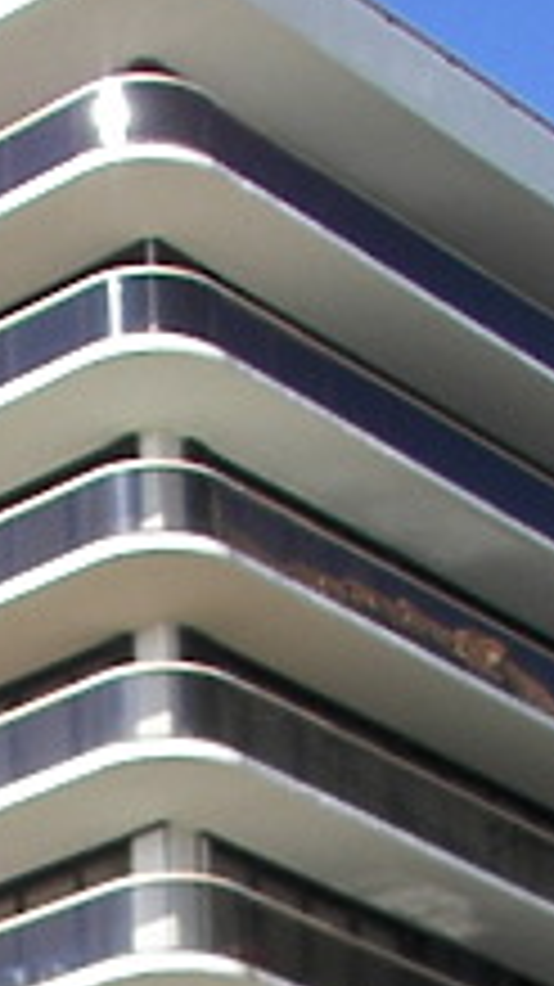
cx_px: -16
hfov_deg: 7.5
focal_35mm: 161
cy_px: 1531
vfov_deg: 12.6
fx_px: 4209
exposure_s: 1/640
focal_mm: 6
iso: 50
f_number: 2.8
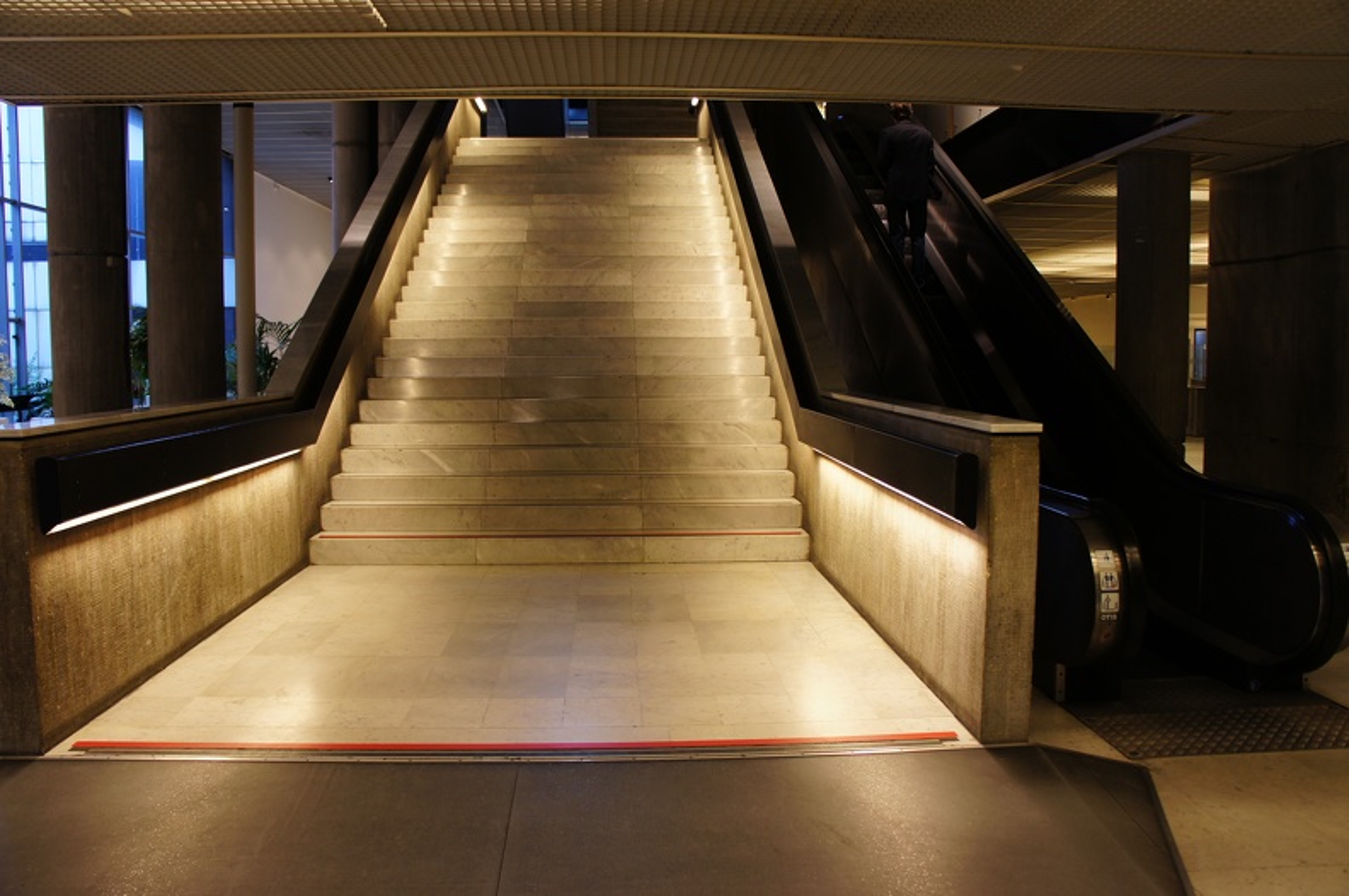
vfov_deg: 47.8
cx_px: 674
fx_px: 1010
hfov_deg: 67.4
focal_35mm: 27
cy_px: 448
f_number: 3.5
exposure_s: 1/30
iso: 250
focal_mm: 18
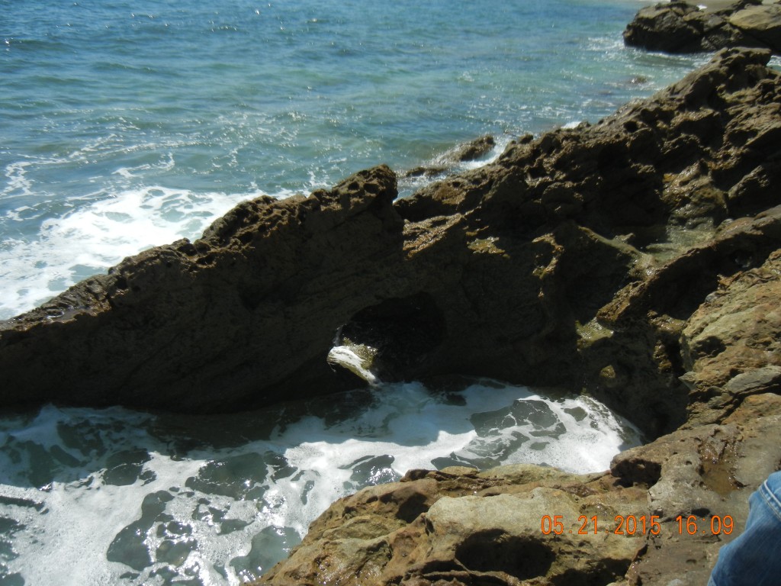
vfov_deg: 46.8
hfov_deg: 60.0
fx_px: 677
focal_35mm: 30
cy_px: 293
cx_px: 390
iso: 160
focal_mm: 5.4
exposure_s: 1/465
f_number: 7
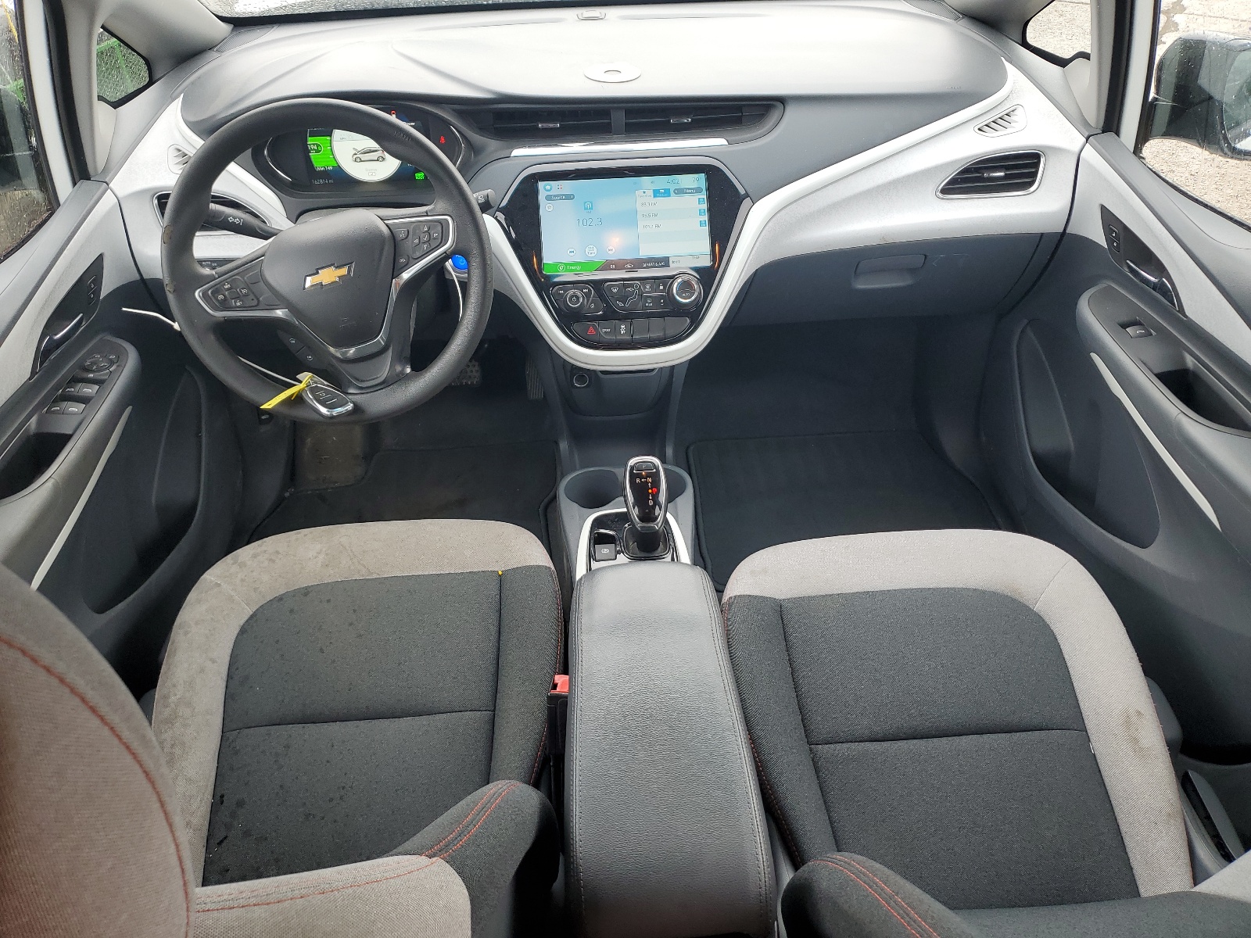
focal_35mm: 26
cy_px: 469
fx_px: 940
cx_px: 626
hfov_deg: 67.3
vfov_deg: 53.1
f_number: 1.5
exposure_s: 1/152
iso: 50
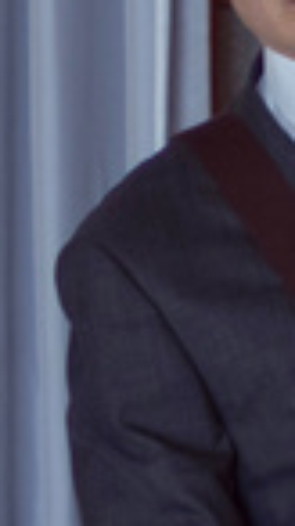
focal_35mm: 823
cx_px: 928
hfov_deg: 1.5
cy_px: 787
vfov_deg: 2.6
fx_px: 11458
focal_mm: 75
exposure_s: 1/100
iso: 200
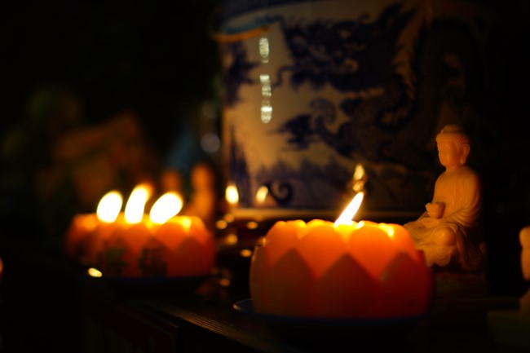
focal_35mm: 52
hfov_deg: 37.9
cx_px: 265
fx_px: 773
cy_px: 176
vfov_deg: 25.7
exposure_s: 1/15
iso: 50
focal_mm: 35
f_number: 1.8
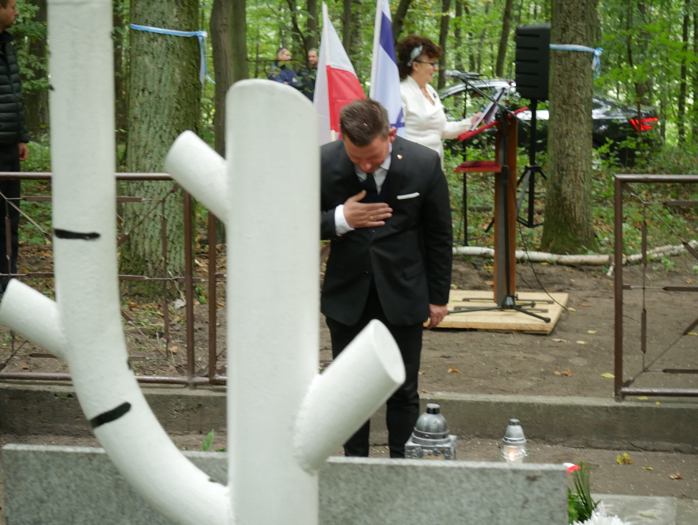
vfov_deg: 16.4
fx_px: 1816
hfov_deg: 21.8
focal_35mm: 90
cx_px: 349
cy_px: 262
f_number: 4.5
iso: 800
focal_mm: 45
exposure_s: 1/30
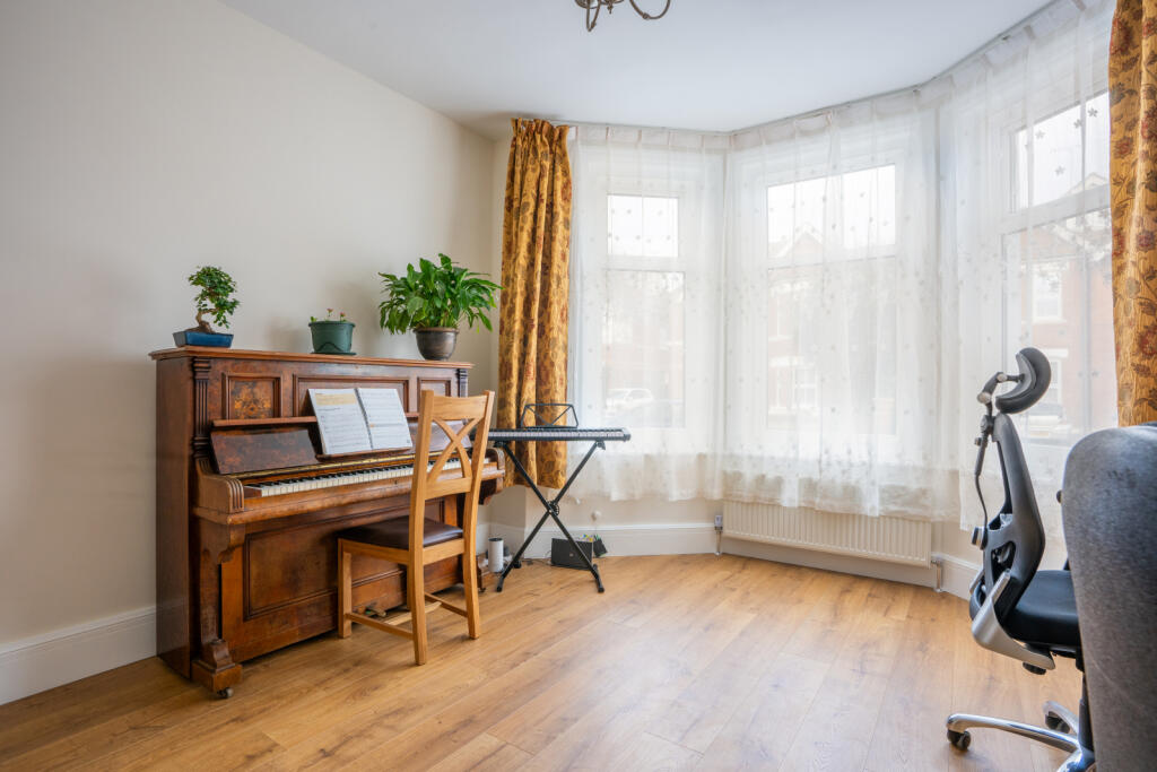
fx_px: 546
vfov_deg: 70.5
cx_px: 578
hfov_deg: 93.3
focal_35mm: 17
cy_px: 386
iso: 400
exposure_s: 1/20
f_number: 11
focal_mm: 17
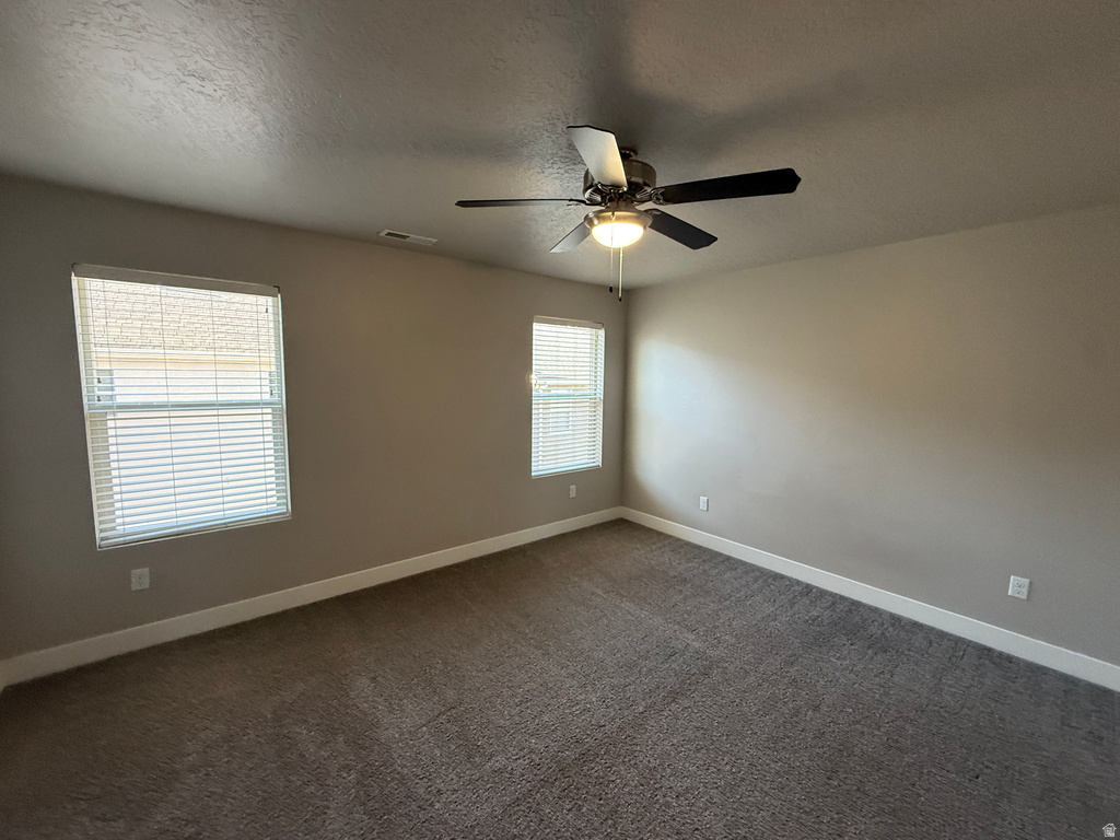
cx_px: 560
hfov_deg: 102.1
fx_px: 453
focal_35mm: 14
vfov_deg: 85.7
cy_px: 420
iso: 400
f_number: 2.2
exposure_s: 1/120
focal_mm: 2.22
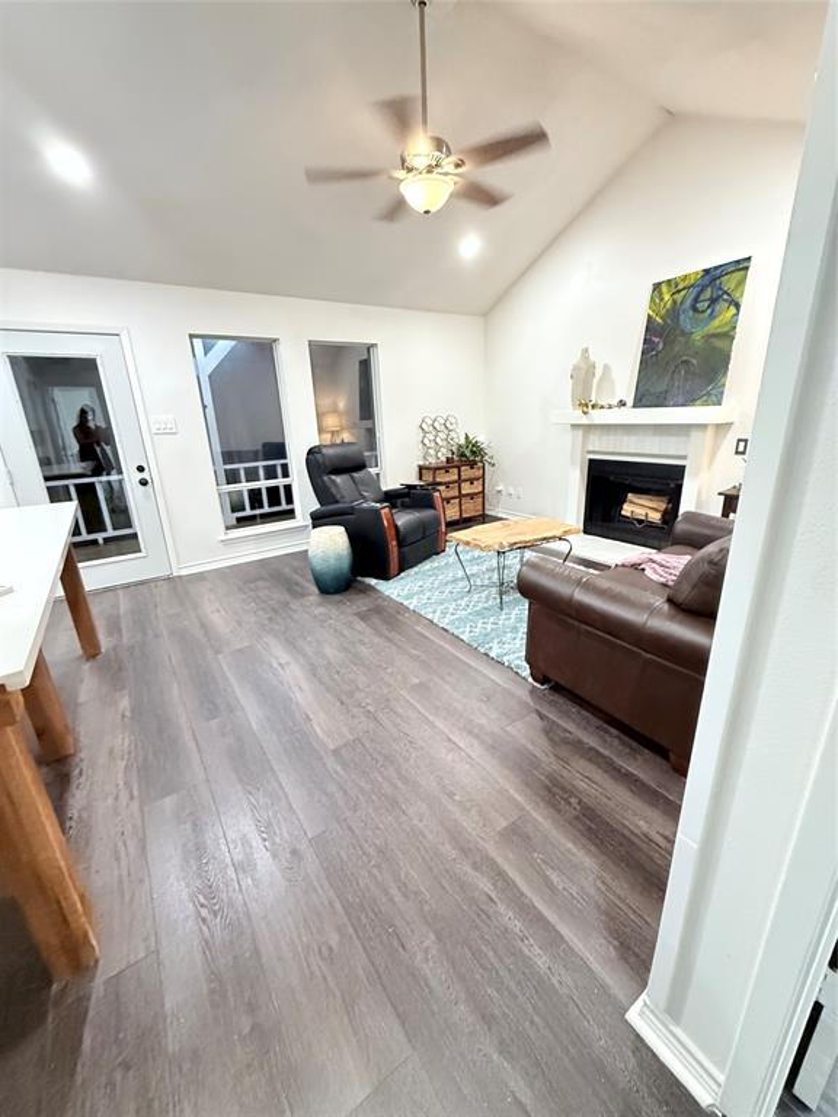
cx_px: 419
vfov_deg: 102.1
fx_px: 452
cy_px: 558
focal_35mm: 14
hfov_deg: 85.7
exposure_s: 1/60
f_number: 2.2
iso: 800
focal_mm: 2.22
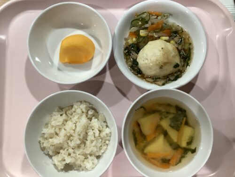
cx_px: 118
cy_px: 88
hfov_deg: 58.4
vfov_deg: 45.4
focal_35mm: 31
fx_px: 210
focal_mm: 3.3
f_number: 2.4
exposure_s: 1/60
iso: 160
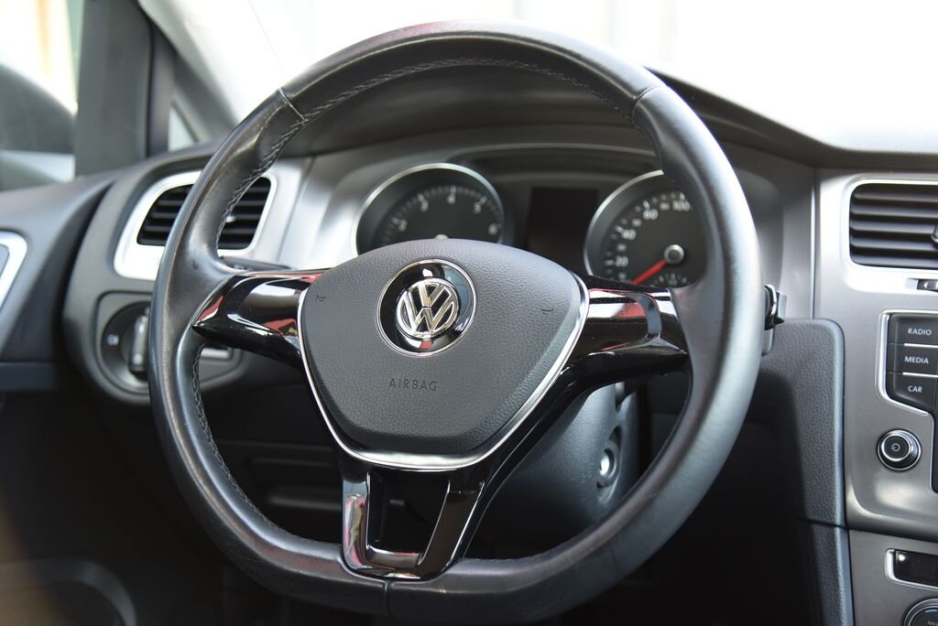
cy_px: 313
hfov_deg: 38.2
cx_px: 469
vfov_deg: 26.0
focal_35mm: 52
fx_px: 1356
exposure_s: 1/40
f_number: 4
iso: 500
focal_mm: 52
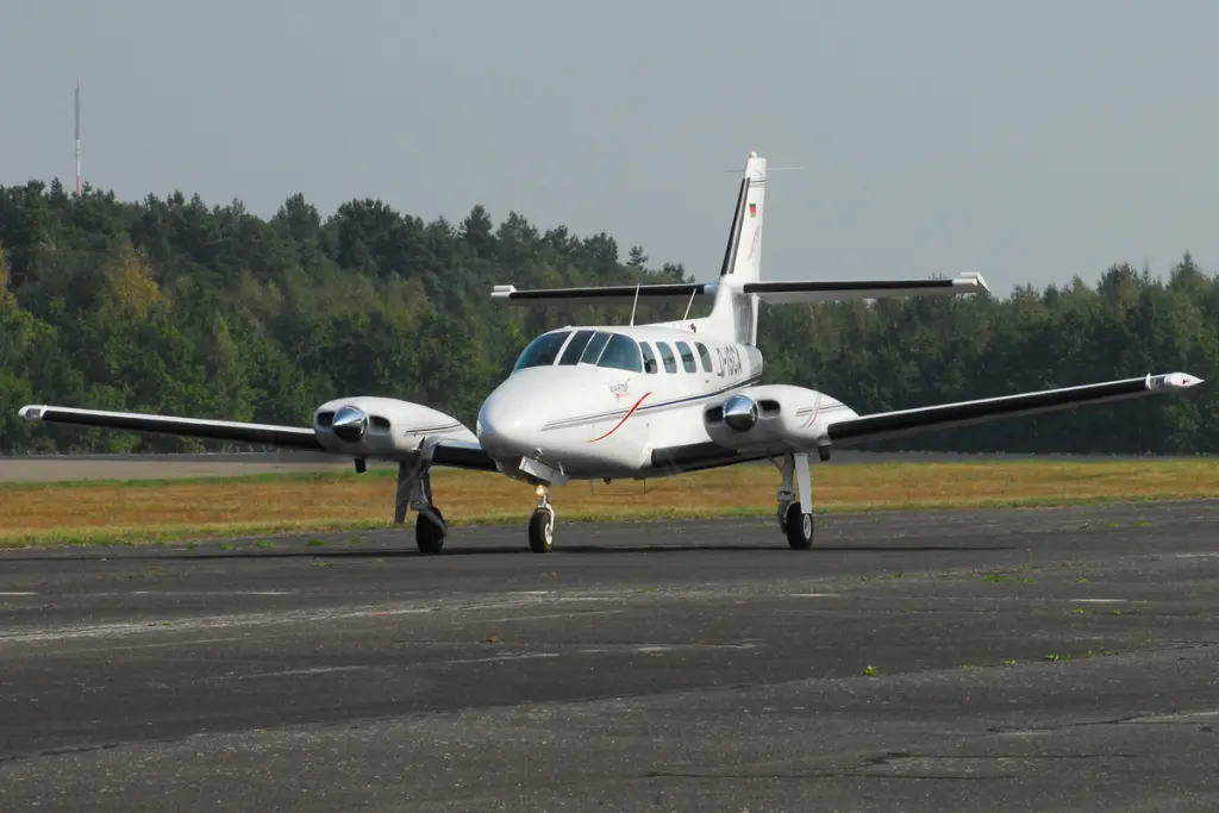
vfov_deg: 5.1
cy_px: 406
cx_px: 610
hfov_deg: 7.6
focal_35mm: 270
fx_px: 9143
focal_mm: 180
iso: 200
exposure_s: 1/100
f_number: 20
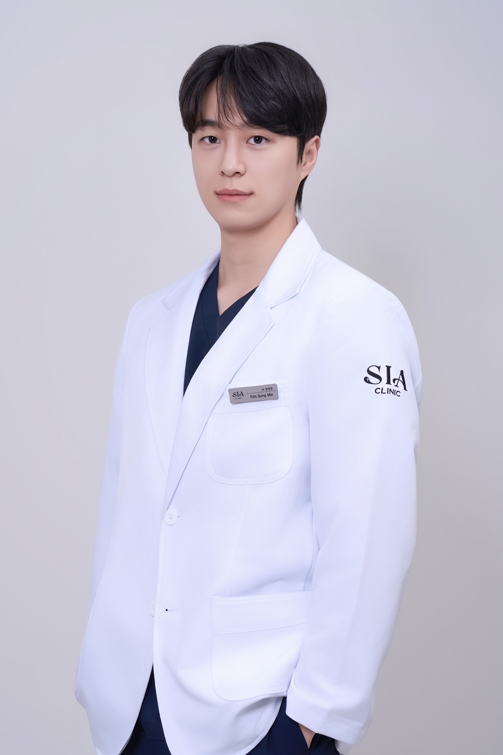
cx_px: 252
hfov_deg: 16.1
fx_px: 1781
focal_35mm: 85
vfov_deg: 23.9
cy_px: 378
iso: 100
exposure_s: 1/125
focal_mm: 85
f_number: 8
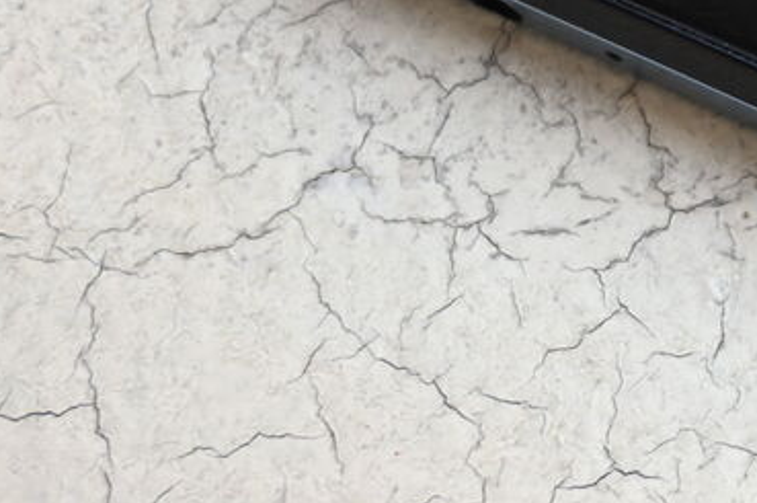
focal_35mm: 133
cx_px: 975
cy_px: 64
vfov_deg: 10.2
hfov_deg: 14.8
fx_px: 2793
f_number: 5
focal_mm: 34
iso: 640
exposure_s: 1/125
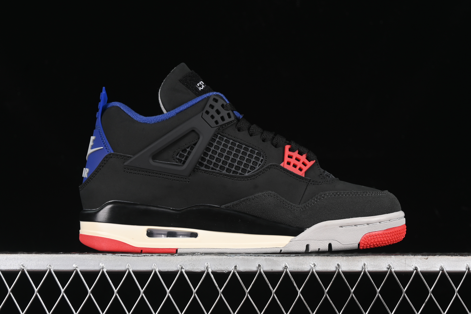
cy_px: 157
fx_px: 981
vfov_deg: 18.2
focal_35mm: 75
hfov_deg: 27.0
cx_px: 236
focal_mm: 50
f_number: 6.3
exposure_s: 1/50
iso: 160
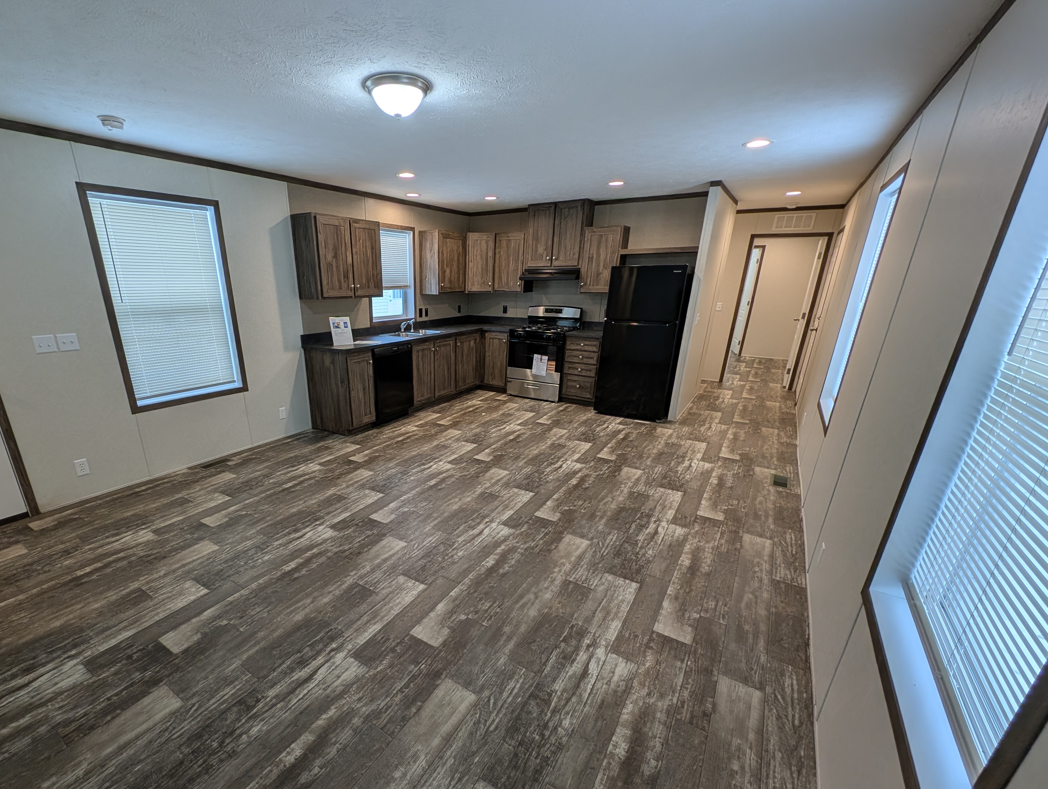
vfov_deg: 85.4
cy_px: 446
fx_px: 424
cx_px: 443
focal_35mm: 14
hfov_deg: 101.2
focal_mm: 2.23
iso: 66
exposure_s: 1/120
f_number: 1.95
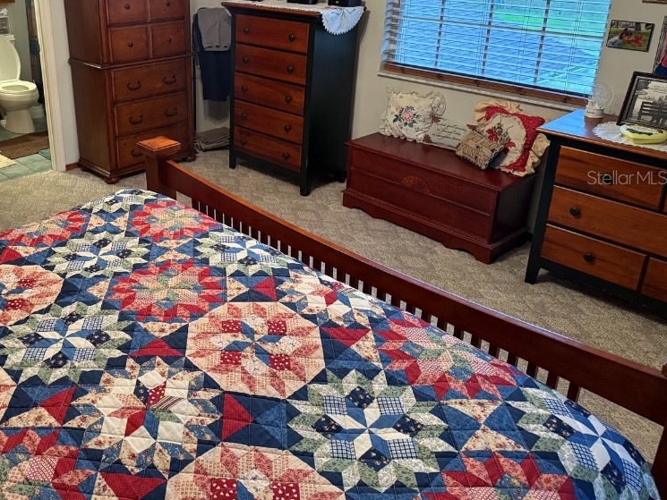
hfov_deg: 54.0
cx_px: 213
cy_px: 177
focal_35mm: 33
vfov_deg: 42.5
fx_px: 636
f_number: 1.78
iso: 400
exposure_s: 1/60
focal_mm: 6.76
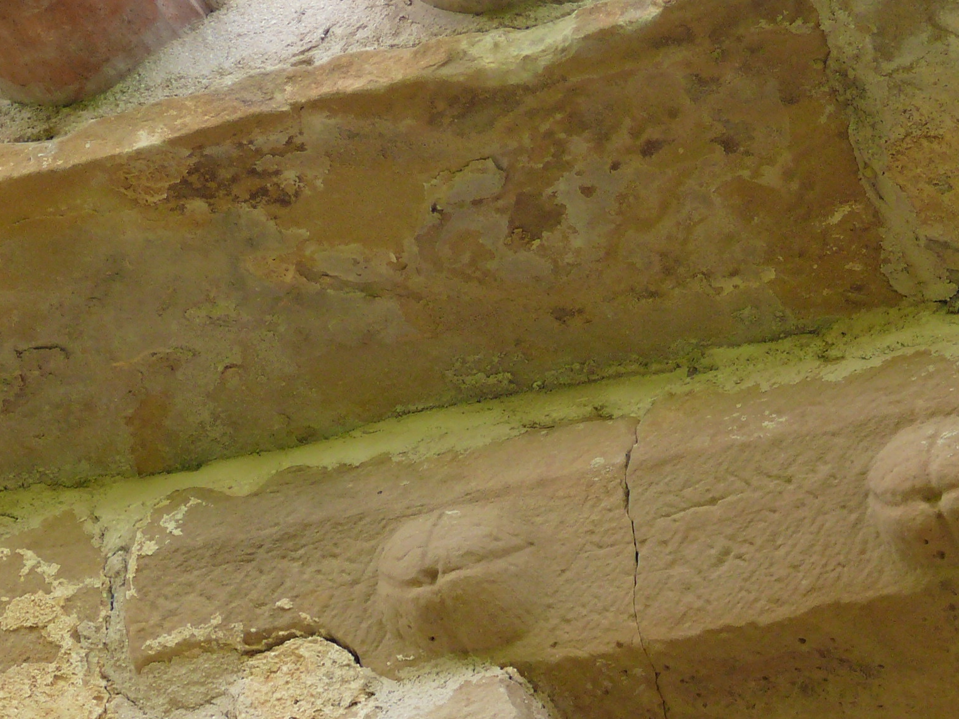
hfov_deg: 6.2
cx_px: 993
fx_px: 8808
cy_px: 699
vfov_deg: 4.7
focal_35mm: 318
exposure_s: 1/100
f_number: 3.6
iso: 100
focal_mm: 28.2
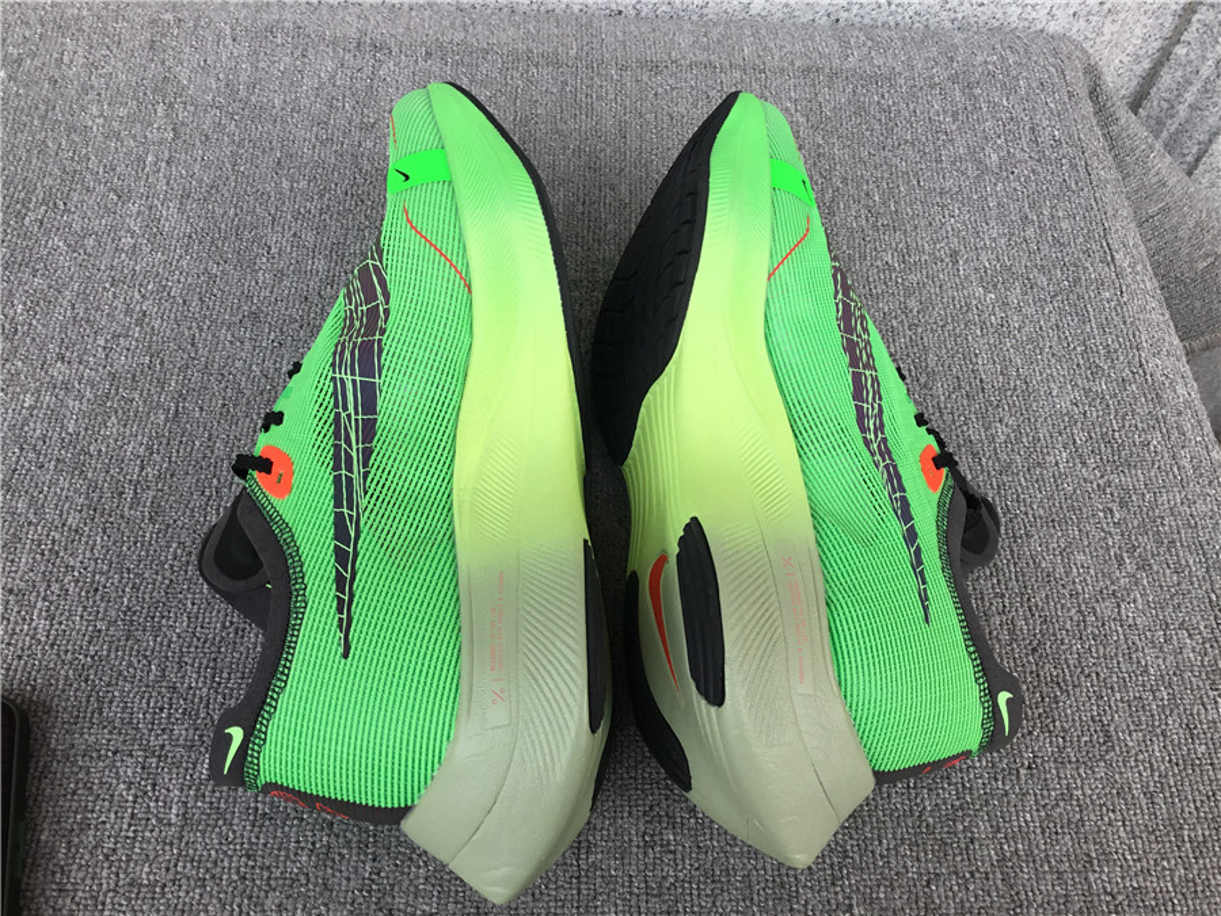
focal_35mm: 31
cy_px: 458
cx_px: 610
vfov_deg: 45.4
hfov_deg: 58.4
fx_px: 1093
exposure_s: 1/307
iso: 25
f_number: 2.4
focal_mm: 3.3
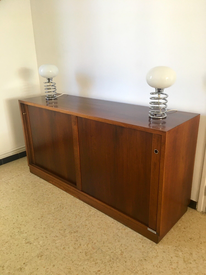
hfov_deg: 48.2
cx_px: 103
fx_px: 230
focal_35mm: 29
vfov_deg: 61.7
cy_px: 138
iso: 125
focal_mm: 4.15
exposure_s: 1/33
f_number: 2.2
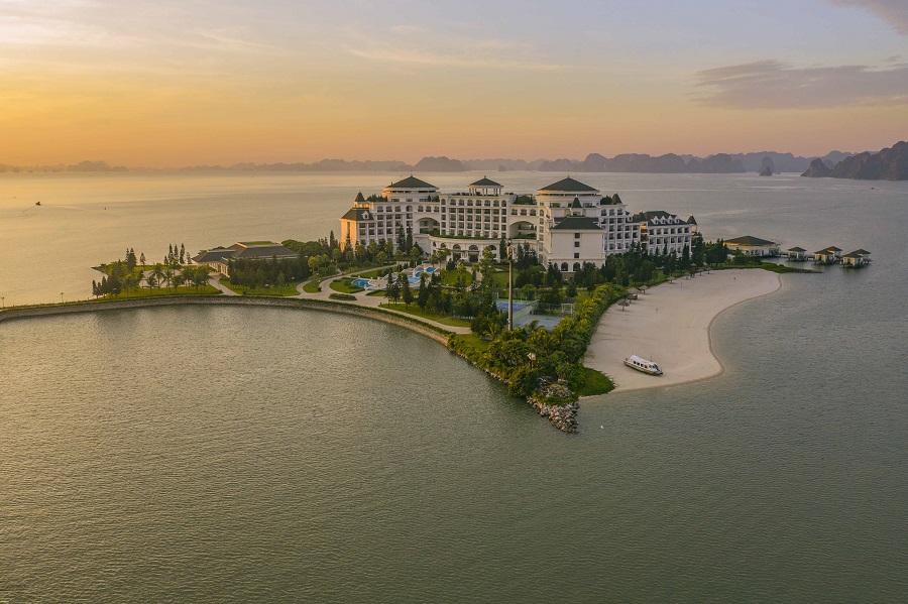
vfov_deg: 46.4
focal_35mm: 28
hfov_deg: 65.5
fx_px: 706
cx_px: 454
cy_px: 302
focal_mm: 10.26
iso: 100
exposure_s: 1/120
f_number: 4.5
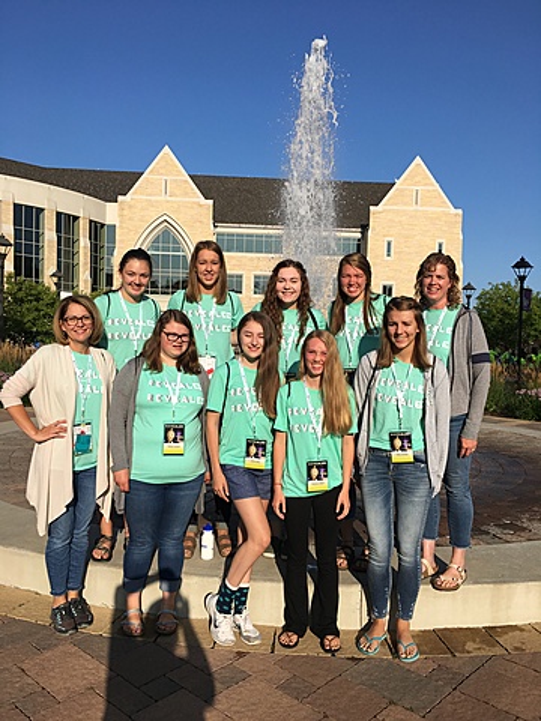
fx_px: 604
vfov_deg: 61.7
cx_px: 270
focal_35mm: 29
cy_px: 360
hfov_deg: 48.2
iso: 25
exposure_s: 1/2331
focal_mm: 4.15
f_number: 2.2
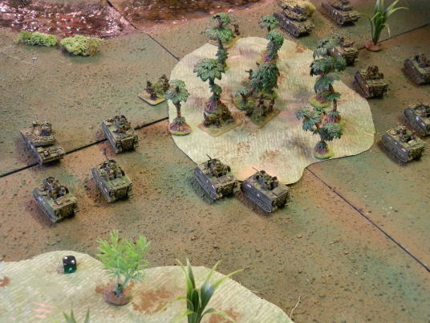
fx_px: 758
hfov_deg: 31.7
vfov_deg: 24.0
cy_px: 162
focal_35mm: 61
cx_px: 215
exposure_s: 1/8
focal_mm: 10.99
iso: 250
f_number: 3.7
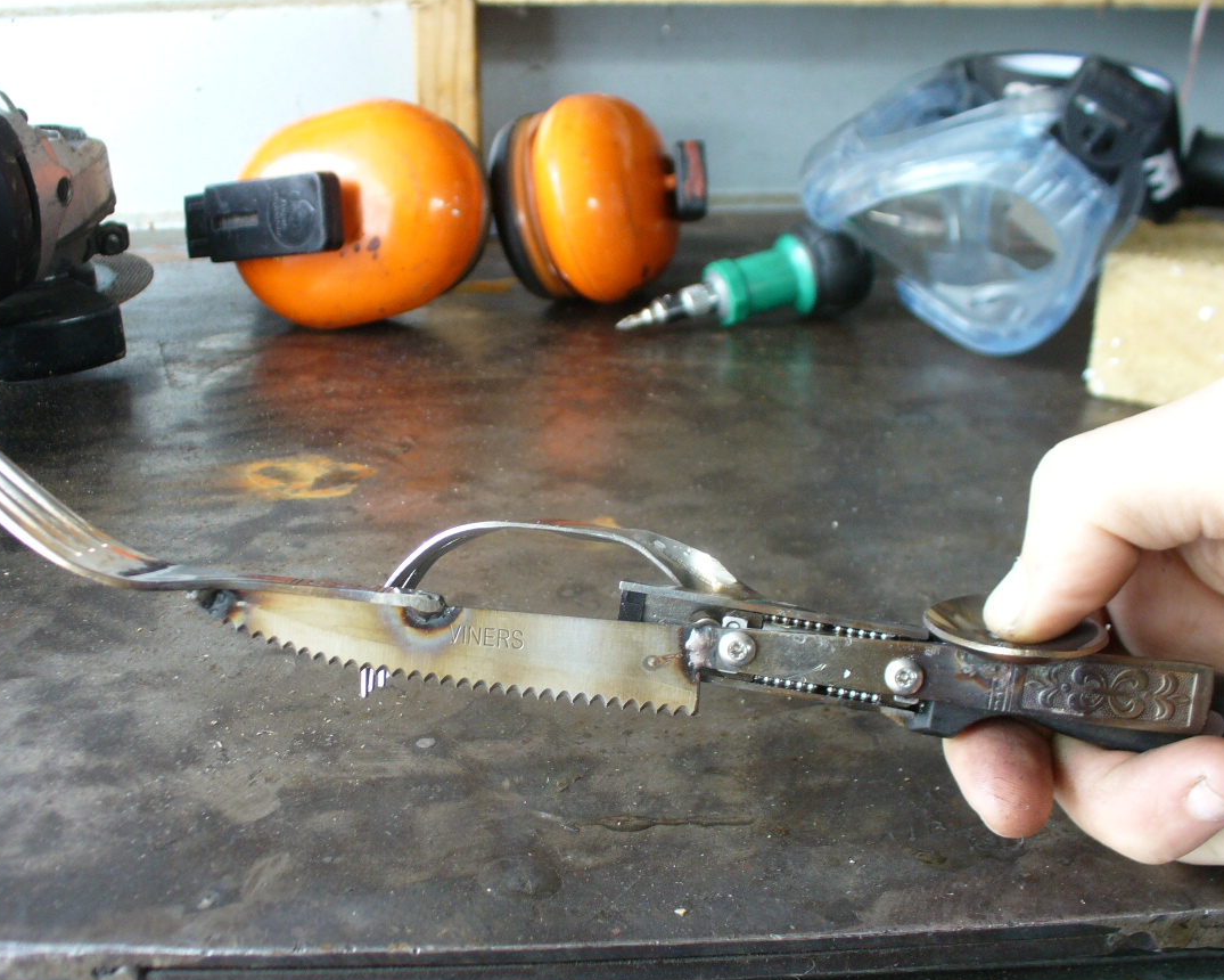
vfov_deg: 34.9
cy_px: 537
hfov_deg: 42.8
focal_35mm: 43
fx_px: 1558
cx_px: 548
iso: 100
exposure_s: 1/25
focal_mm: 6.1
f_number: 2.8
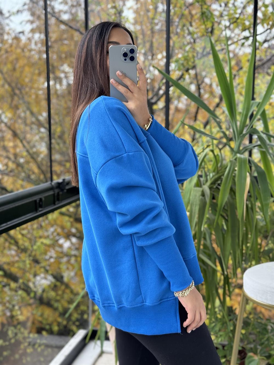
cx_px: 137
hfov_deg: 30.3
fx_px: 507
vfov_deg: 39.7
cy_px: 182
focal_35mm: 48
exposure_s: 1/50
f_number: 1.78
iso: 200
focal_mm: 6.76
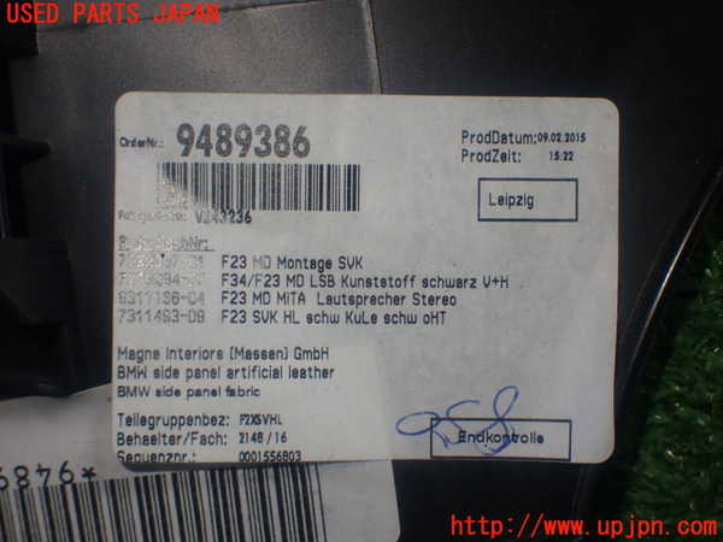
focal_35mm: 58
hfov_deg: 33.2
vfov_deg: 25.2
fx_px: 1211
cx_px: 362
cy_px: 271
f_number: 3.5
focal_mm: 10.35
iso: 200
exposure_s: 1/80
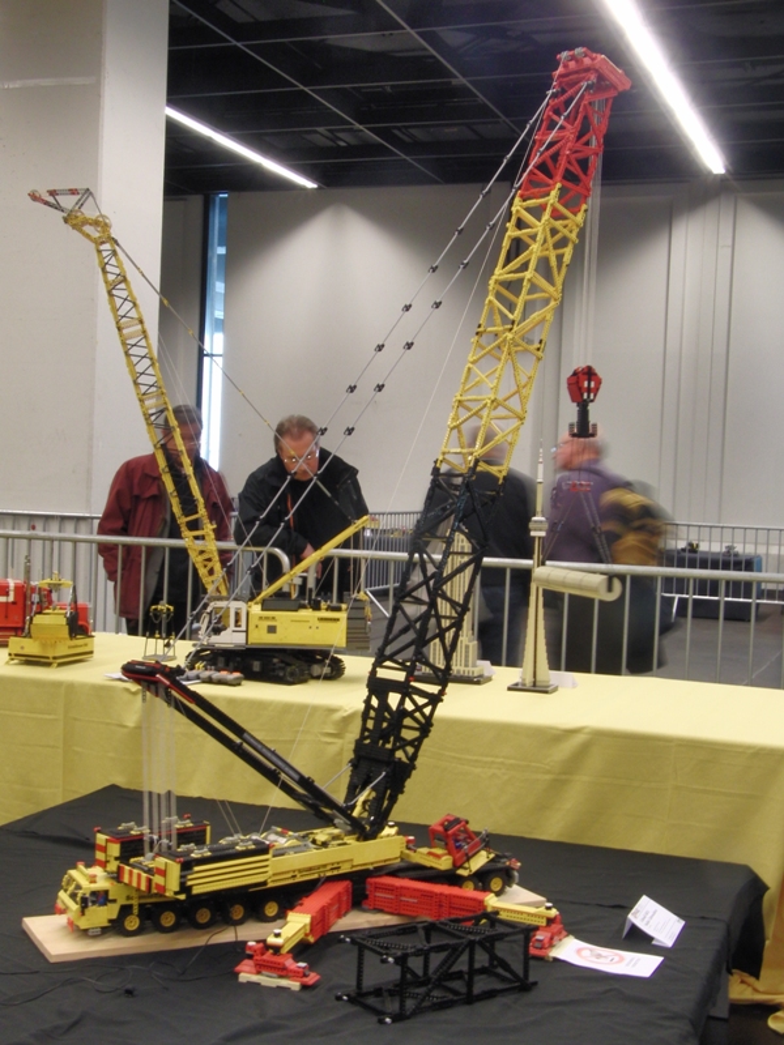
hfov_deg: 29.7
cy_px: 522
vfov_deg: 38.9
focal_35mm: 49
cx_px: 392
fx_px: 1480
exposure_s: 1/1.67
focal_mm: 8.7
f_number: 6.6
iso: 100
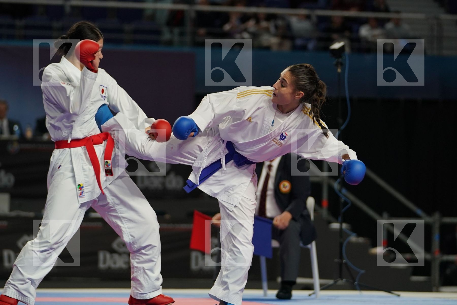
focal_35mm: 196
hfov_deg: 10.5
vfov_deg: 7.0
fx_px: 2488
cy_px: 152
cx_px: 228
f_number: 2.8
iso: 1000
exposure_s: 1/1000
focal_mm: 131
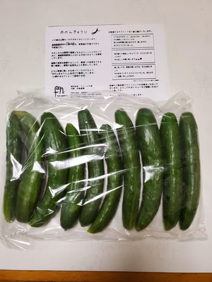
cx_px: 106
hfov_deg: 53.1
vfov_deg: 67.3
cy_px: 141
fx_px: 212
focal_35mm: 26
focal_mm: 4.3
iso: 250
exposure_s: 1/50
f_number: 2.4
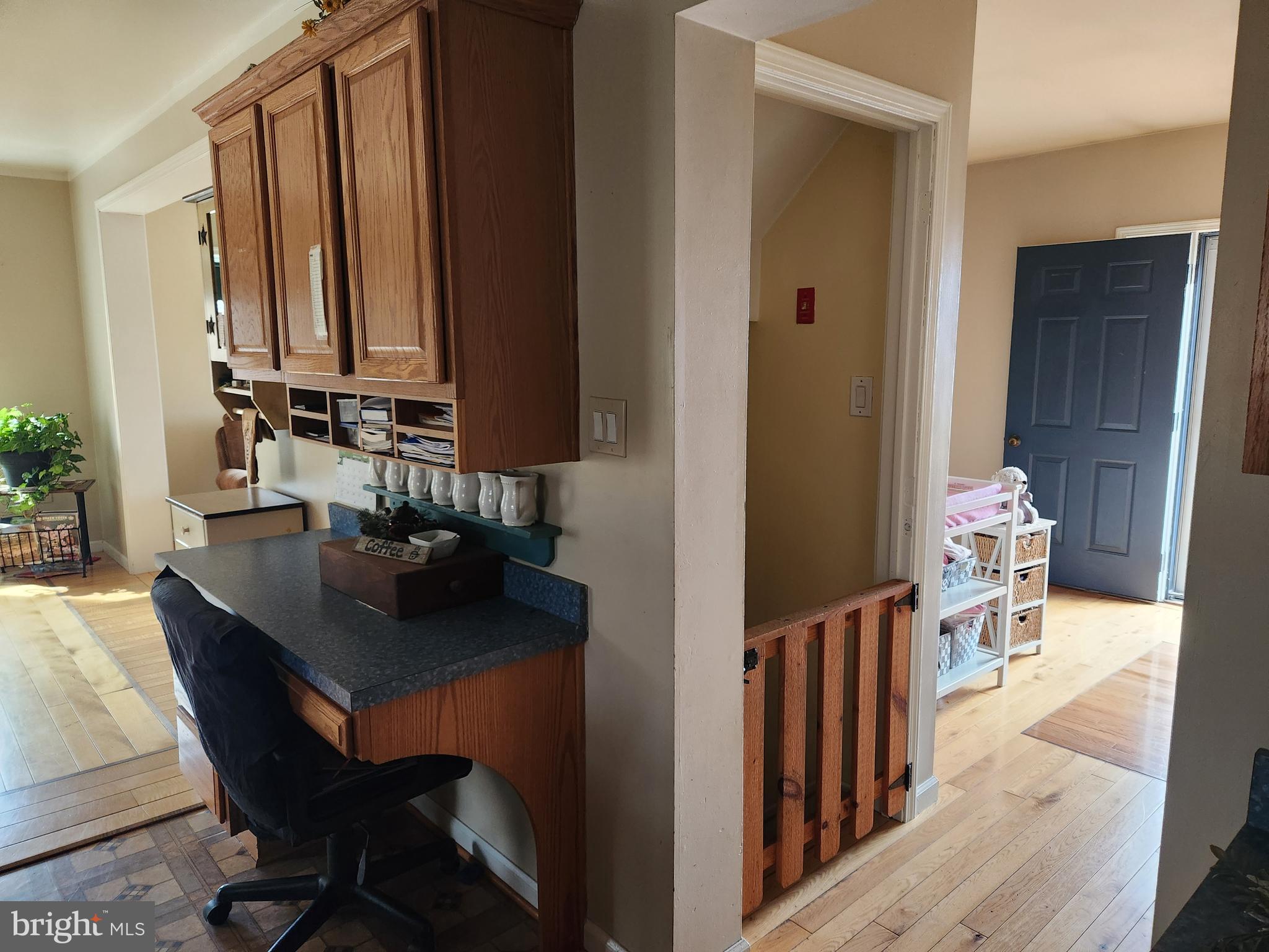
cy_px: 476
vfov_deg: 58.9
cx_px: 634
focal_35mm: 23
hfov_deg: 73.9
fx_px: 843
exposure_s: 1/120
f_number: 1.8
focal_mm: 5.4
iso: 500
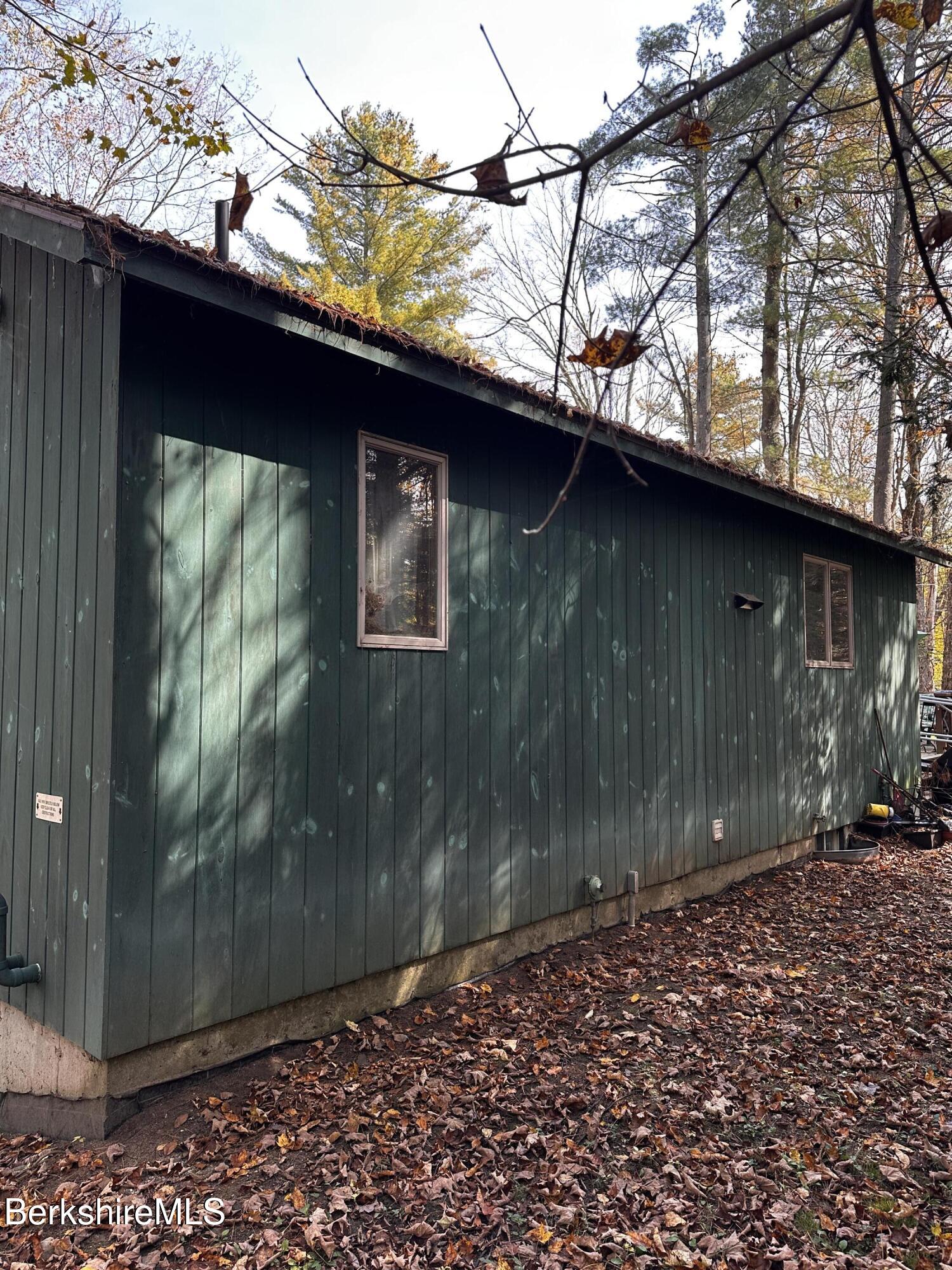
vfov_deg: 71.6
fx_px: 880
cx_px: 476
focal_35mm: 24
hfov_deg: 56.8
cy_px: 635
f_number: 1.78
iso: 80
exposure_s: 1/272
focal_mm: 6.86
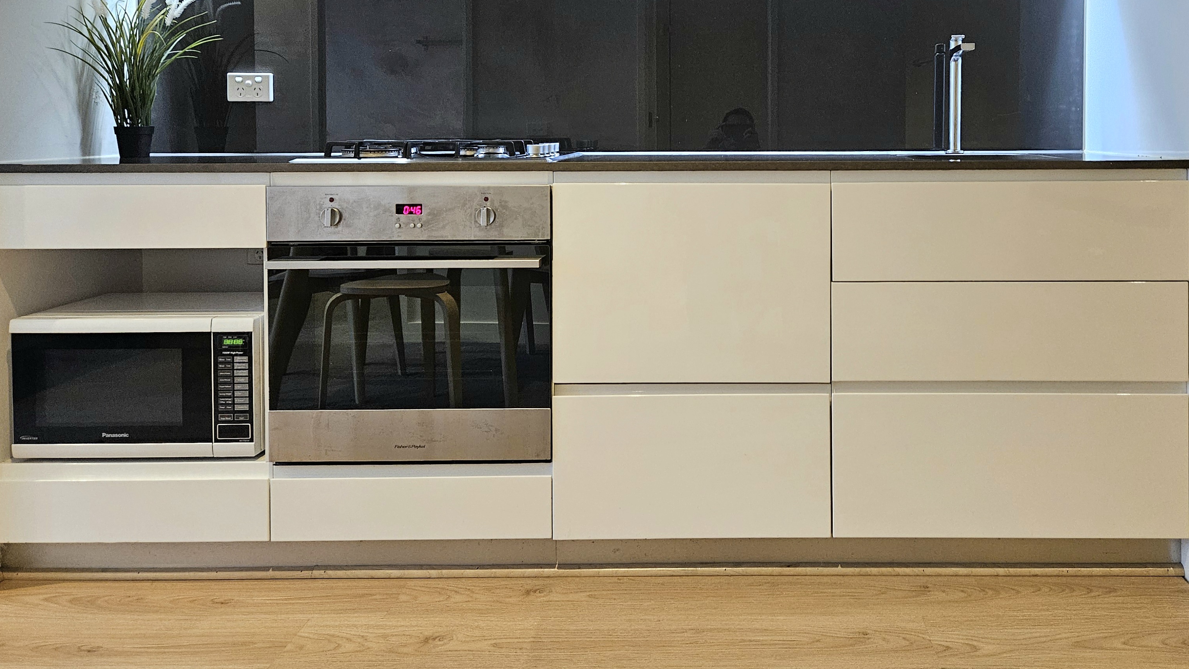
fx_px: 1040
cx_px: 743
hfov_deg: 58.7
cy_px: 152
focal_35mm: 33
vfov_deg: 34.7
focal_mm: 5.4
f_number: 1.8
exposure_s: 1/101
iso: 500
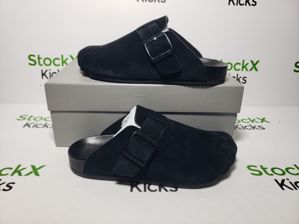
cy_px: 112
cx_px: 150
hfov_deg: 67.3
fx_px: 225
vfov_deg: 53.1
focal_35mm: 26
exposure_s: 1/322
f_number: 1.5
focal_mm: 4.3
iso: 50
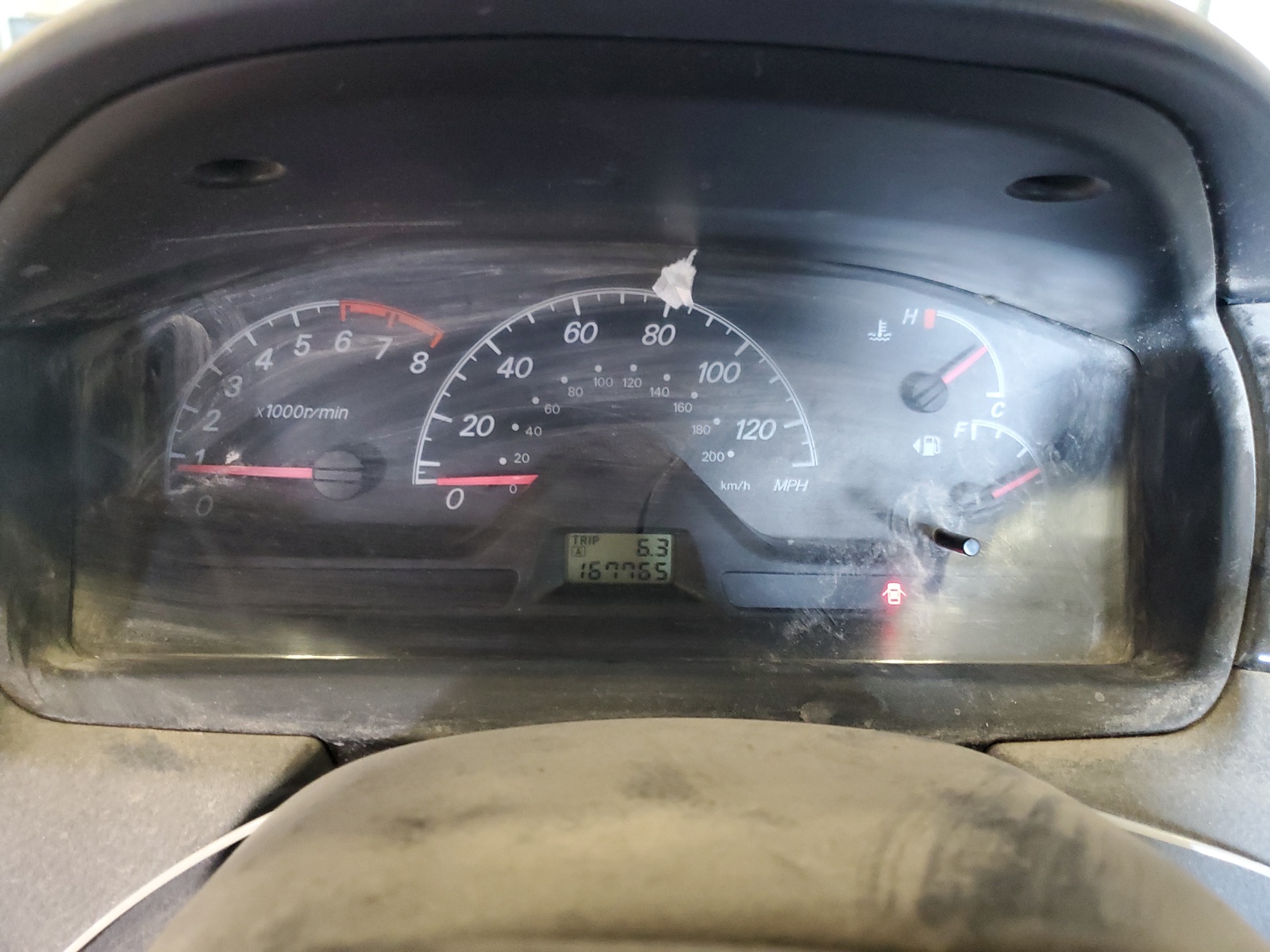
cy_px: 476
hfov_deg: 67.3
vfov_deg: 53.1
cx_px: 635
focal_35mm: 26
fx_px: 954
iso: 330
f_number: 1.5
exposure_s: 1/24
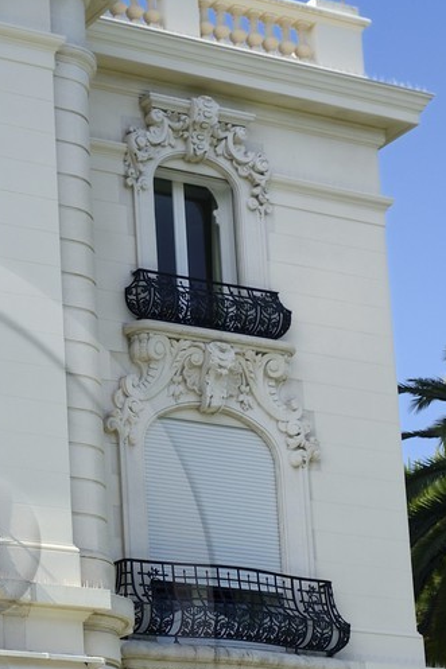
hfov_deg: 12.7
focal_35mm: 103
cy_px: 633
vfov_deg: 19.4
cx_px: -201
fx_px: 1915
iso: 200
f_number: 4
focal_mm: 32
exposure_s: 1/2000
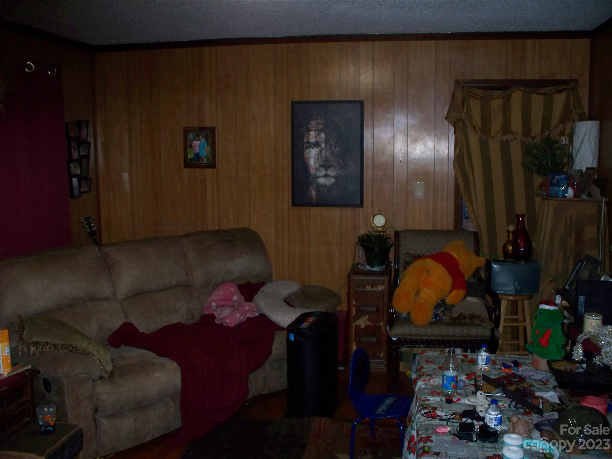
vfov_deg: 39.7
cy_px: 230
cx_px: 306
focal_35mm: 36
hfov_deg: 51.4
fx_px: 636
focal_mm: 7.54
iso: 200
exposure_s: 1/30
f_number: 2.8
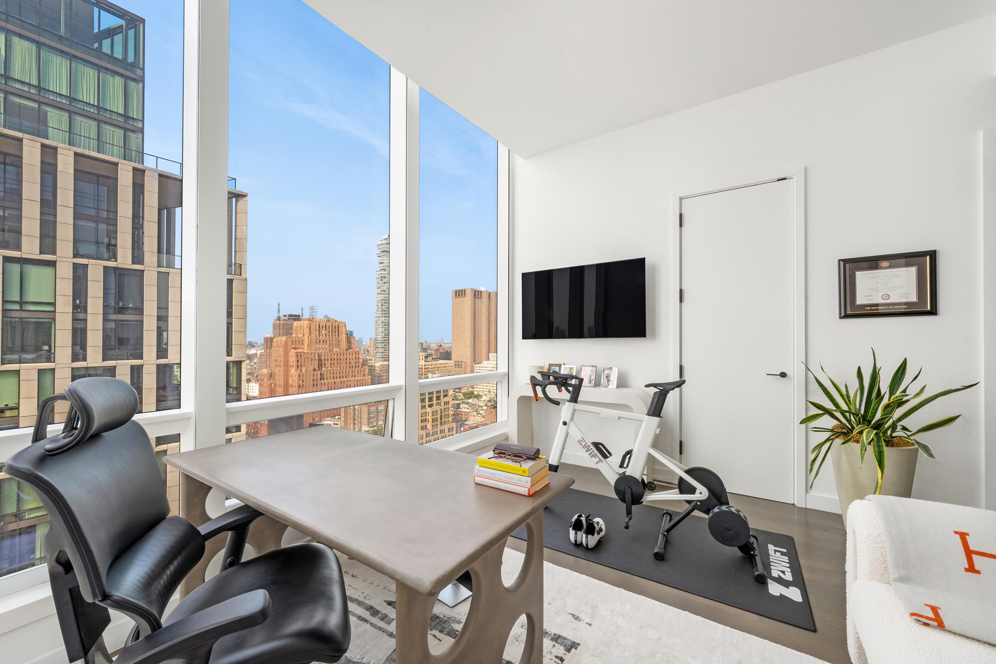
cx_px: 498
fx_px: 387
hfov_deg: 104.3
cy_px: 332
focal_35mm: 14
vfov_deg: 81.2
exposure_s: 1/13
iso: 640
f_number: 18
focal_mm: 14
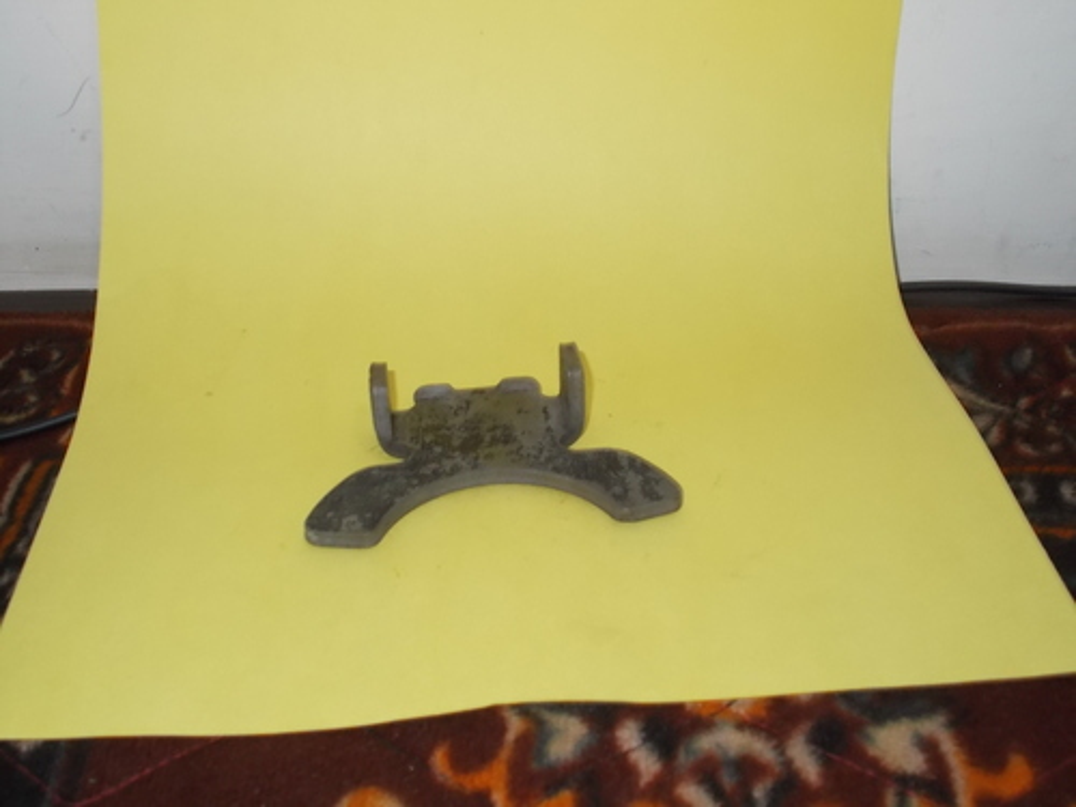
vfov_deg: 32.9
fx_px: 1368
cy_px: 404
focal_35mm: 44
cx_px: 538
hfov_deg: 42.9
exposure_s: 1/30
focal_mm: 7.9
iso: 200
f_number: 4.2
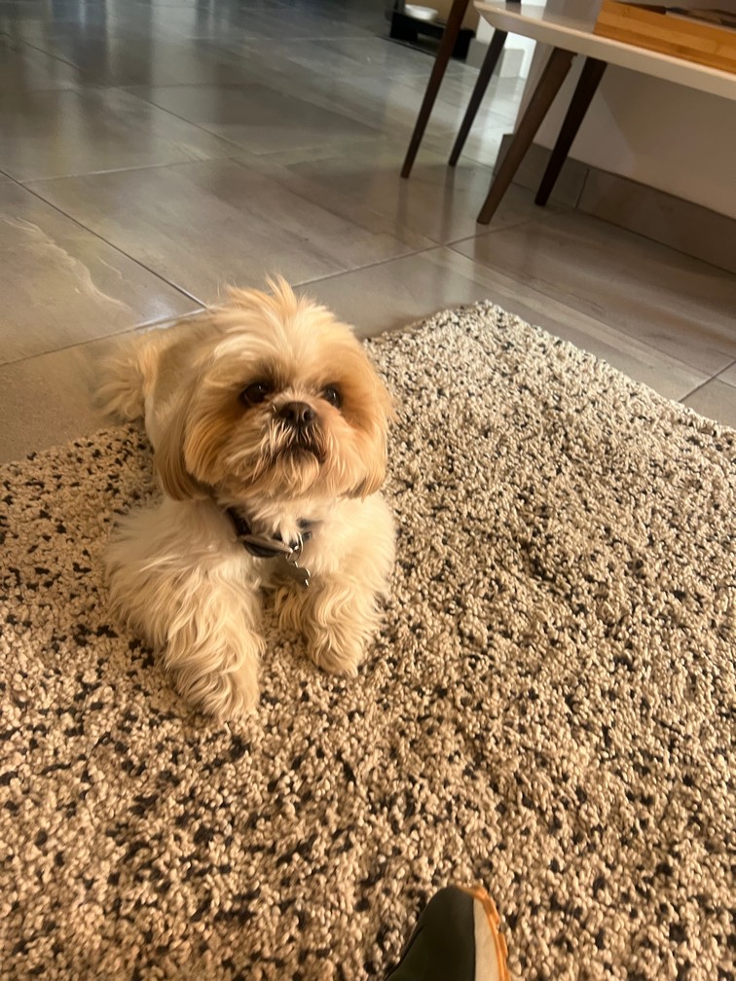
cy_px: 490
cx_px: 368
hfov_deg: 53.1
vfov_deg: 67.3
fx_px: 737
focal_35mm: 26
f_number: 1.5
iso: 100
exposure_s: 1/60
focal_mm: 5.7
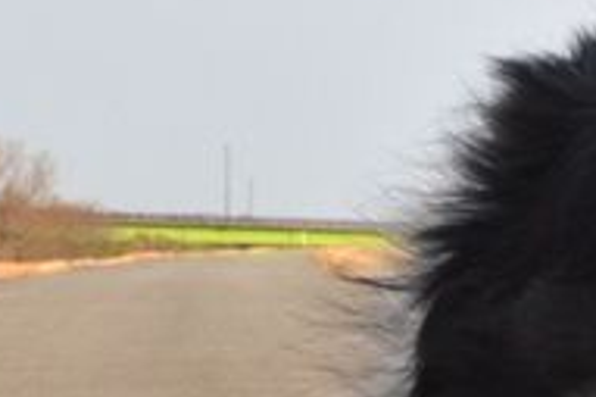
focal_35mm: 177
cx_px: 852
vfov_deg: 7.7
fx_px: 2928
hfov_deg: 11.2
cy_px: 366
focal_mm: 22
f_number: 9
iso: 400
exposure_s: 1/640
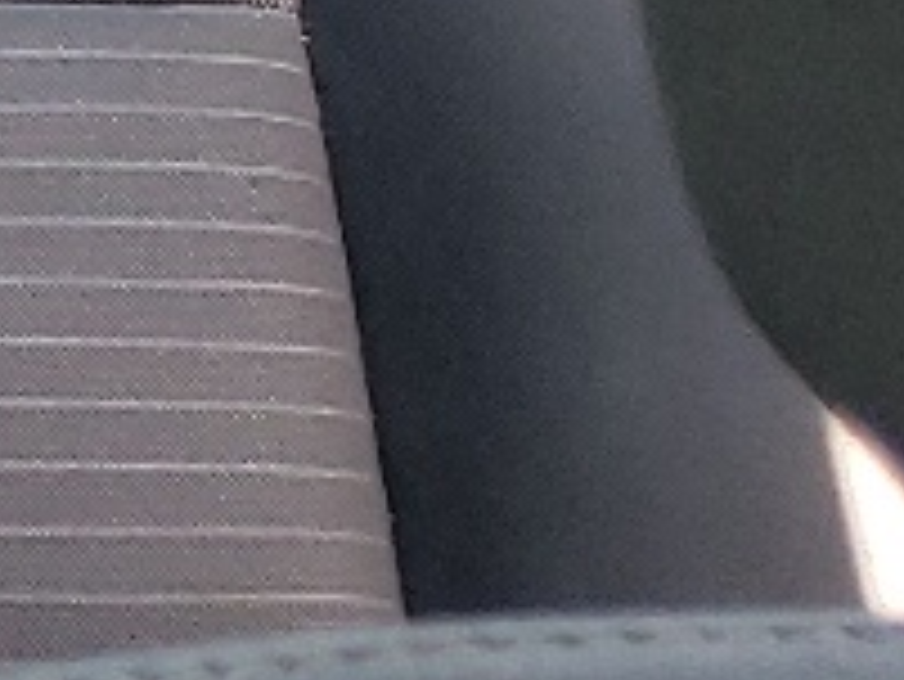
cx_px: -2361
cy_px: -716
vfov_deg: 6.9
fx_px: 5409
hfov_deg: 7.5
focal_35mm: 207
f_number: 1.5
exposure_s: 1/120
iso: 65
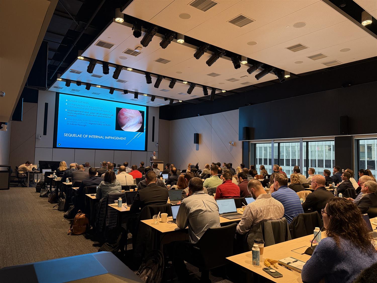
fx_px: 261
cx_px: 188
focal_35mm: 24
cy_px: 142
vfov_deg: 56.8
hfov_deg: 71.6
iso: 400
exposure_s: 1/120
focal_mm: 6.76
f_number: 1.78
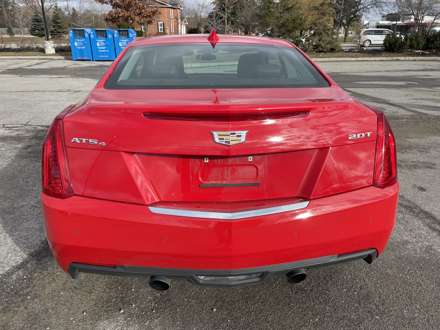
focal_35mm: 26
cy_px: 165
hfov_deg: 67.3
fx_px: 330
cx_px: 220
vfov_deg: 53.1
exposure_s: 1/1715
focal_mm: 4.2
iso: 32
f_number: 1.6
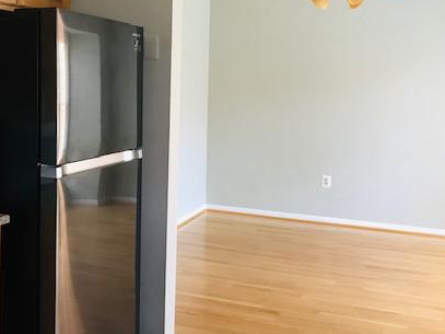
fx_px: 565
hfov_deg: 42.7
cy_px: 113
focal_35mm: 44
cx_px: 176
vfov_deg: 32.6
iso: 50
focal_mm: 3.99
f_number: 1.8
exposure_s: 1/15
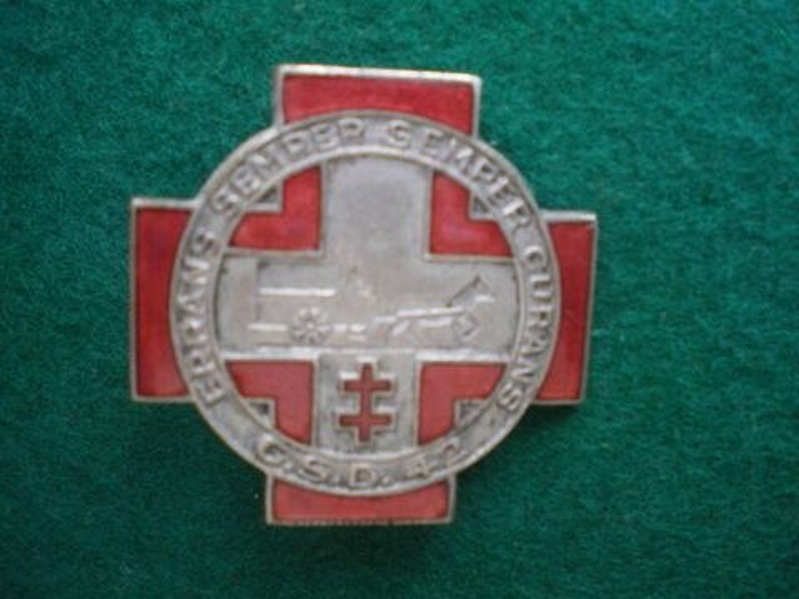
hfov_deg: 49.0
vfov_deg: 37.7
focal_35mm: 38
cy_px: 300
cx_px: 400
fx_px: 877
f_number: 3.1
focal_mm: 6.3
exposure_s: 1/50
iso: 200
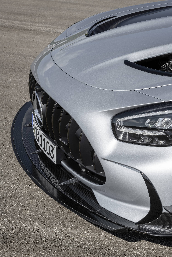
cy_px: 128
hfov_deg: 19.5
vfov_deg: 28.8
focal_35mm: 70
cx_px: 86
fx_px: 502
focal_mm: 70
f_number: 16
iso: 100
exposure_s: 1/125
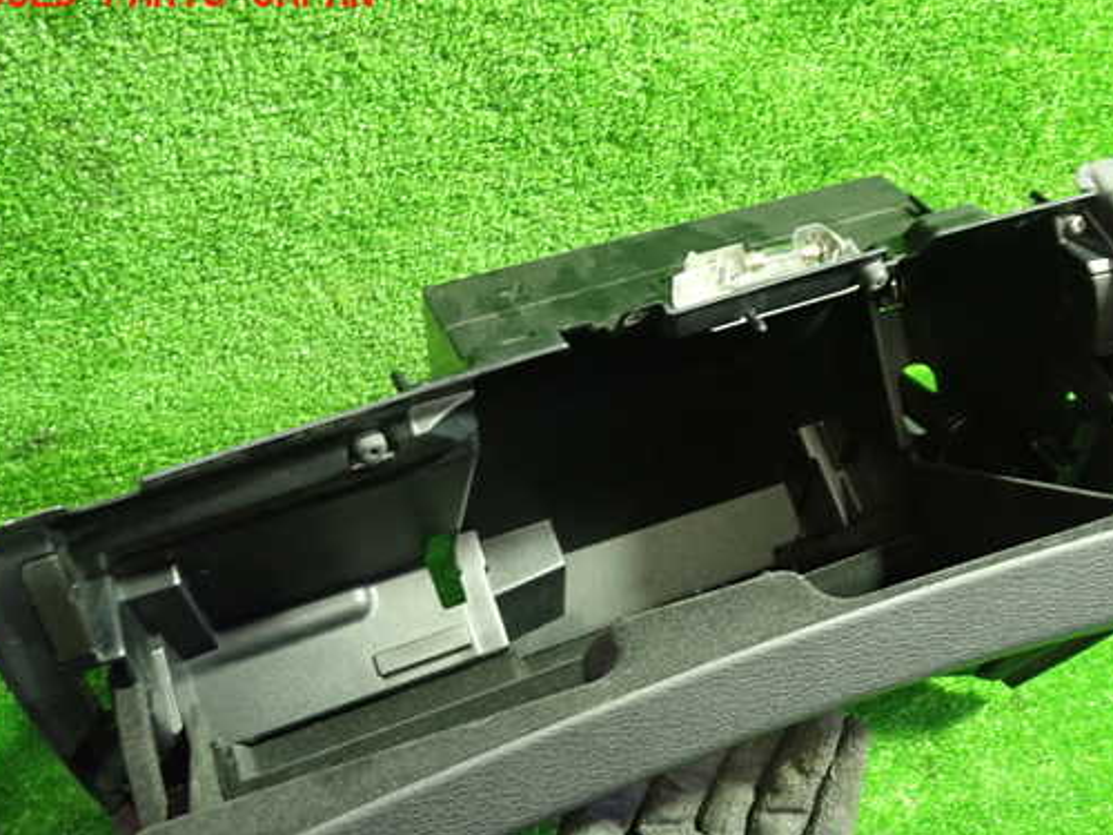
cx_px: 637
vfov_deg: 39.6
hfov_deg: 51.2
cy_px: 465
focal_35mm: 36
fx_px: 1157
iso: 800
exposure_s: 1/25
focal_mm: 5.4
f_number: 2.3
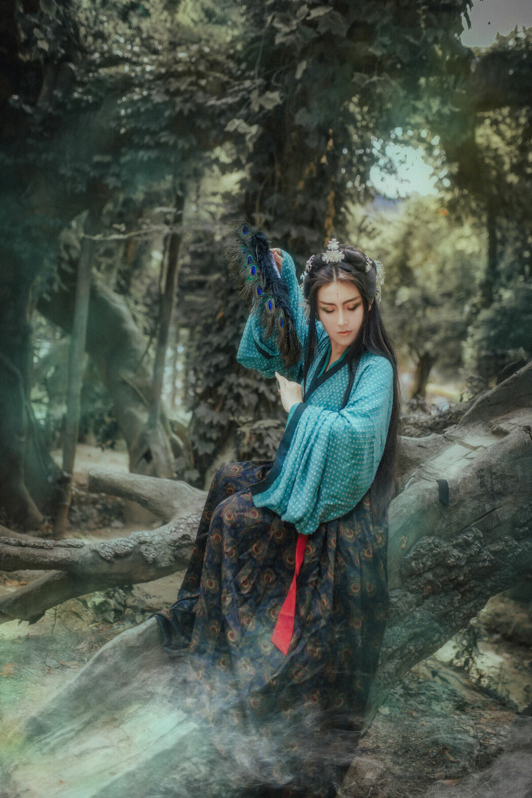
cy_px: 399
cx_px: 266
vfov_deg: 55.8
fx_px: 754
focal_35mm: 34
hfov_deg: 38.9
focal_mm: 35
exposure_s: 1/400
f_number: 1.6
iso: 100
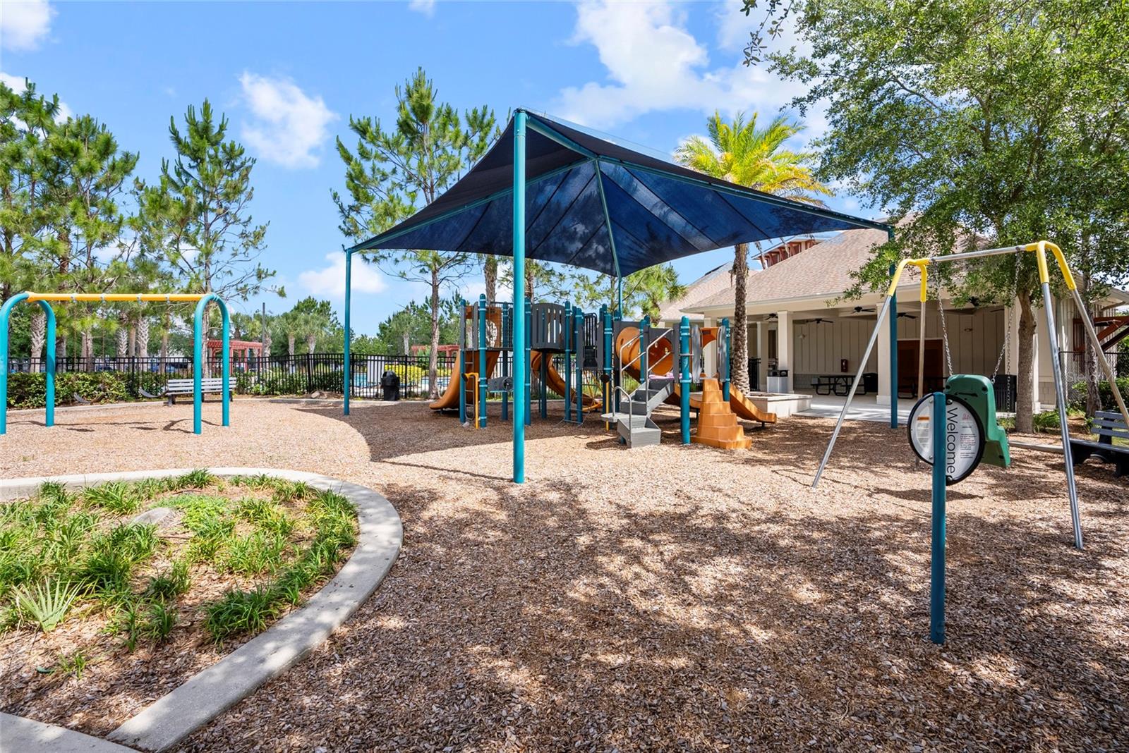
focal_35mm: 16
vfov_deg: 73.8
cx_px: 564
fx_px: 502
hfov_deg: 96.7
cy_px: 376
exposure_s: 1/40
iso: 100
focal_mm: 16
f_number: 8
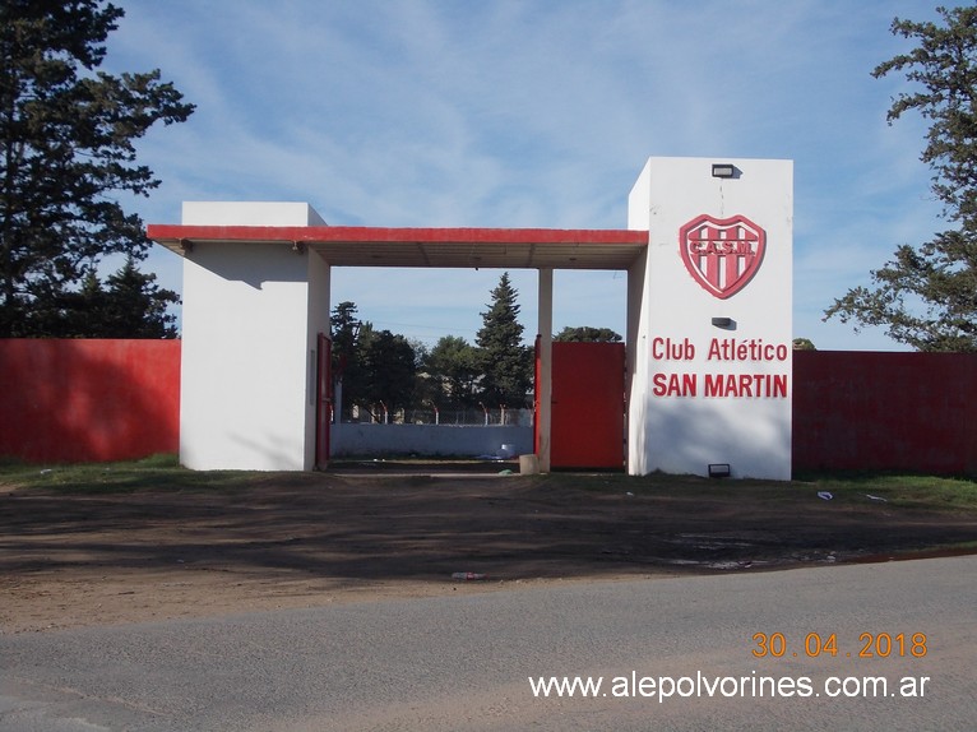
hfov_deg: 32.2
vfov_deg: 24.4
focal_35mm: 60
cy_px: 366
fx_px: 1693
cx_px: 488
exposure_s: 1/250
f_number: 8
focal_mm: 8.5
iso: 80
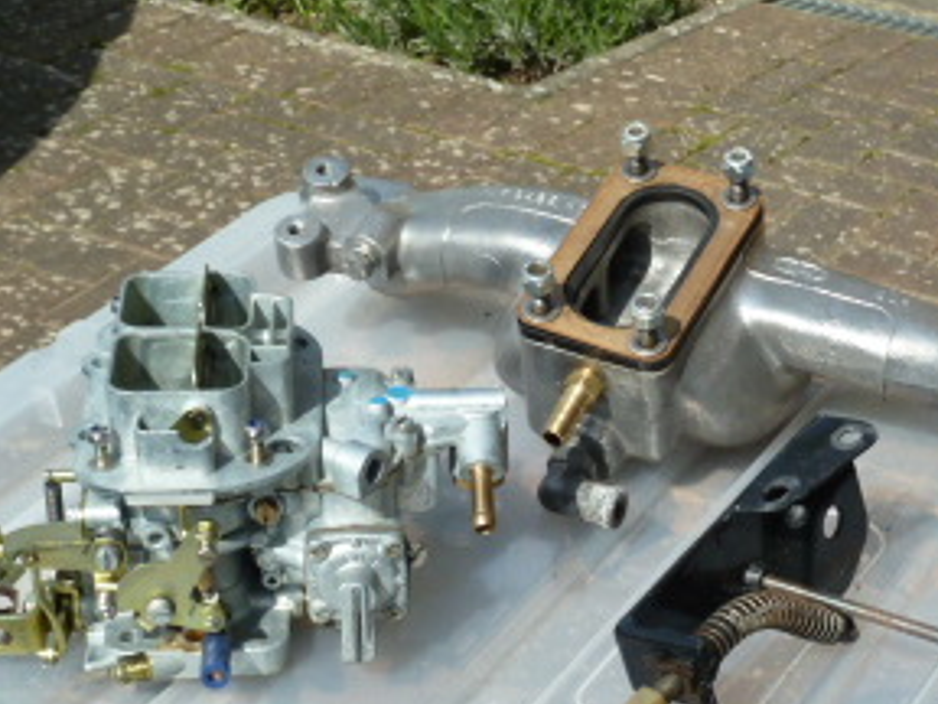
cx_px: 726
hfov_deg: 21.8
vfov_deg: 16.4
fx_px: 2412
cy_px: 636
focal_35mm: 89
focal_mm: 6.5
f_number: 4.5
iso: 80
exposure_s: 1/400
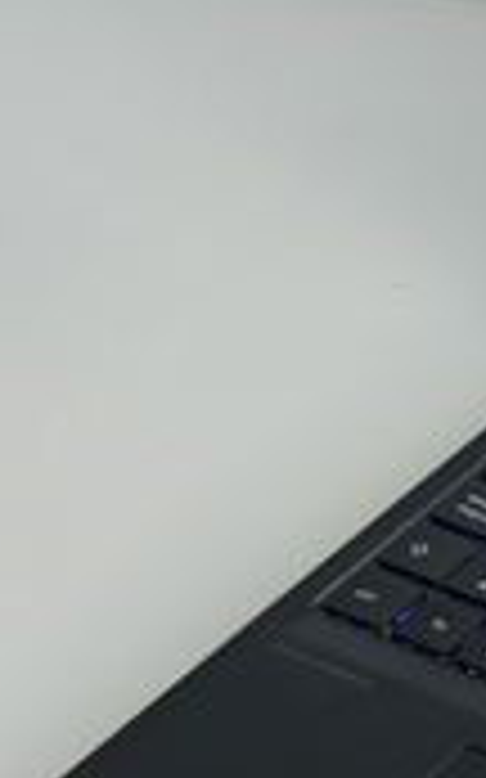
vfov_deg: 10.9
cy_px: 465
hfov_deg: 6.5
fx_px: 4093
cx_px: 1177
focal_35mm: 193
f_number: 1.63
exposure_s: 1/100
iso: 64
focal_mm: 8.72
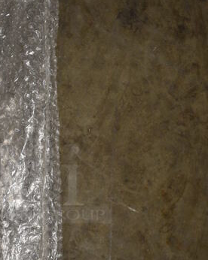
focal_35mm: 67
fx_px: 516
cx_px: 28
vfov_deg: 28.1
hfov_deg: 22.3
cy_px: 184
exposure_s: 1/125
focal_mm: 18
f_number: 3.5
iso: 1000
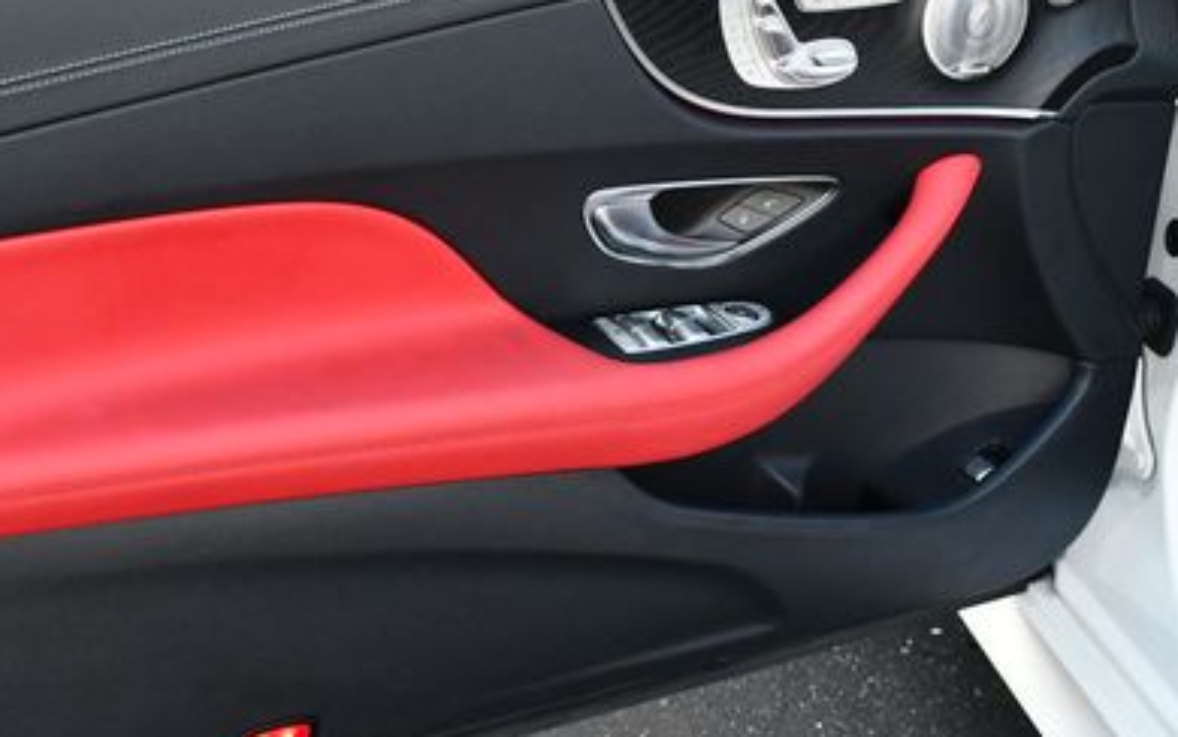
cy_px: 438
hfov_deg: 30.3
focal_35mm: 67
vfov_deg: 19.4
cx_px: 362
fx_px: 2152
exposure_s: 1/250
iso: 400
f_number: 4.5
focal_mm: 20
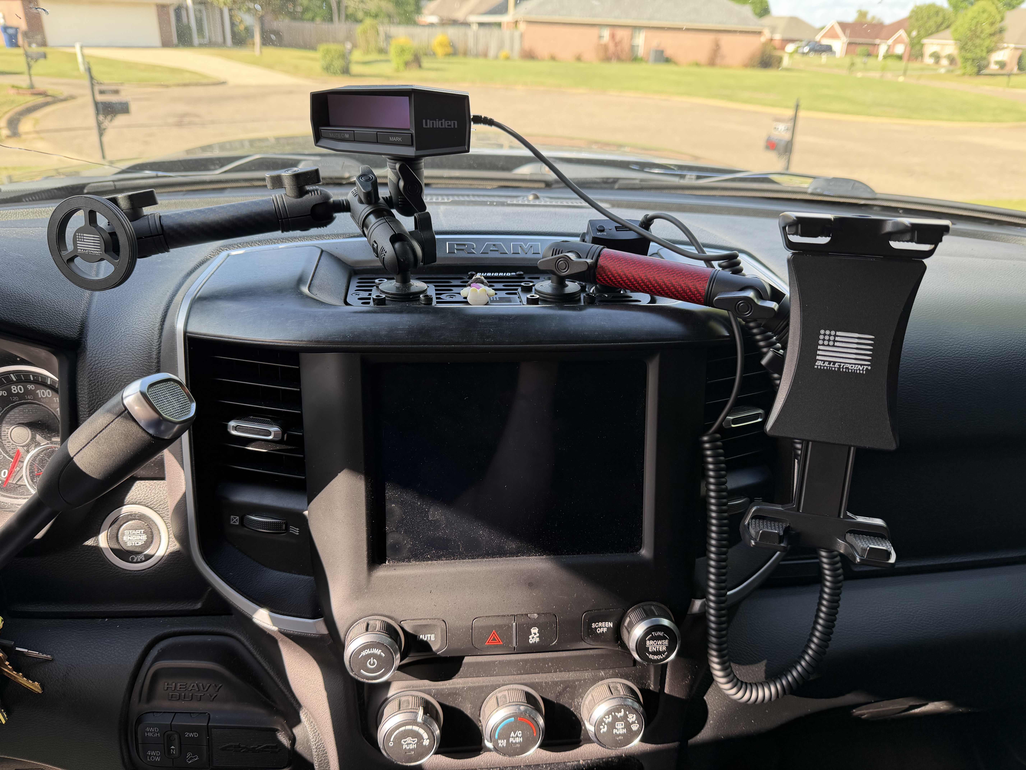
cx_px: 513
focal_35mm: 24
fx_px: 711
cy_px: 385
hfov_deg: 71.6
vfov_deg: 56.8
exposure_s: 1/383
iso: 100
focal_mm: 6.76
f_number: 1.78
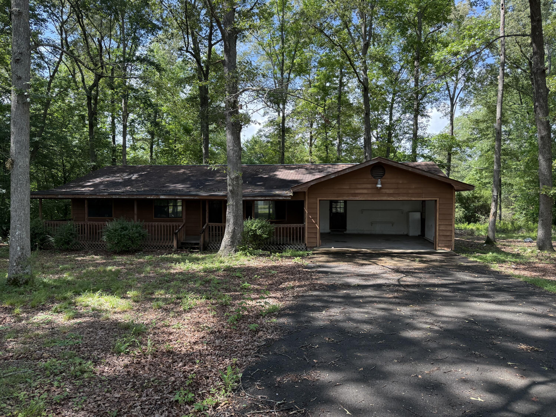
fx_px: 385
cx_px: 278
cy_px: 208
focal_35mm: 24
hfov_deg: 71.6
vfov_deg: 56.8
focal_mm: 6.76
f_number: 1.78
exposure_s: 1/649
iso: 100
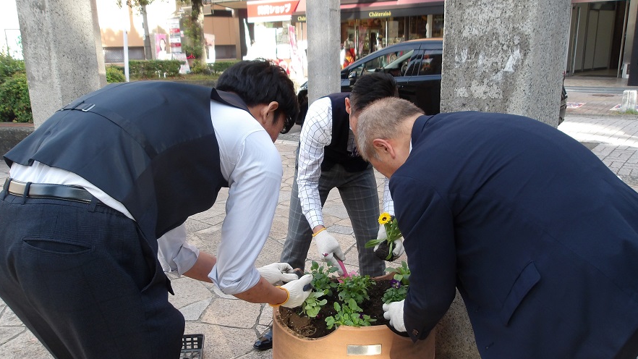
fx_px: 507
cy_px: 197
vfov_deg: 38.9
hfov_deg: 64.3
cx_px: 317
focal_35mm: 30
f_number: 3
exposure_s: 1/238
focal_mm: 4.9
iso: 100
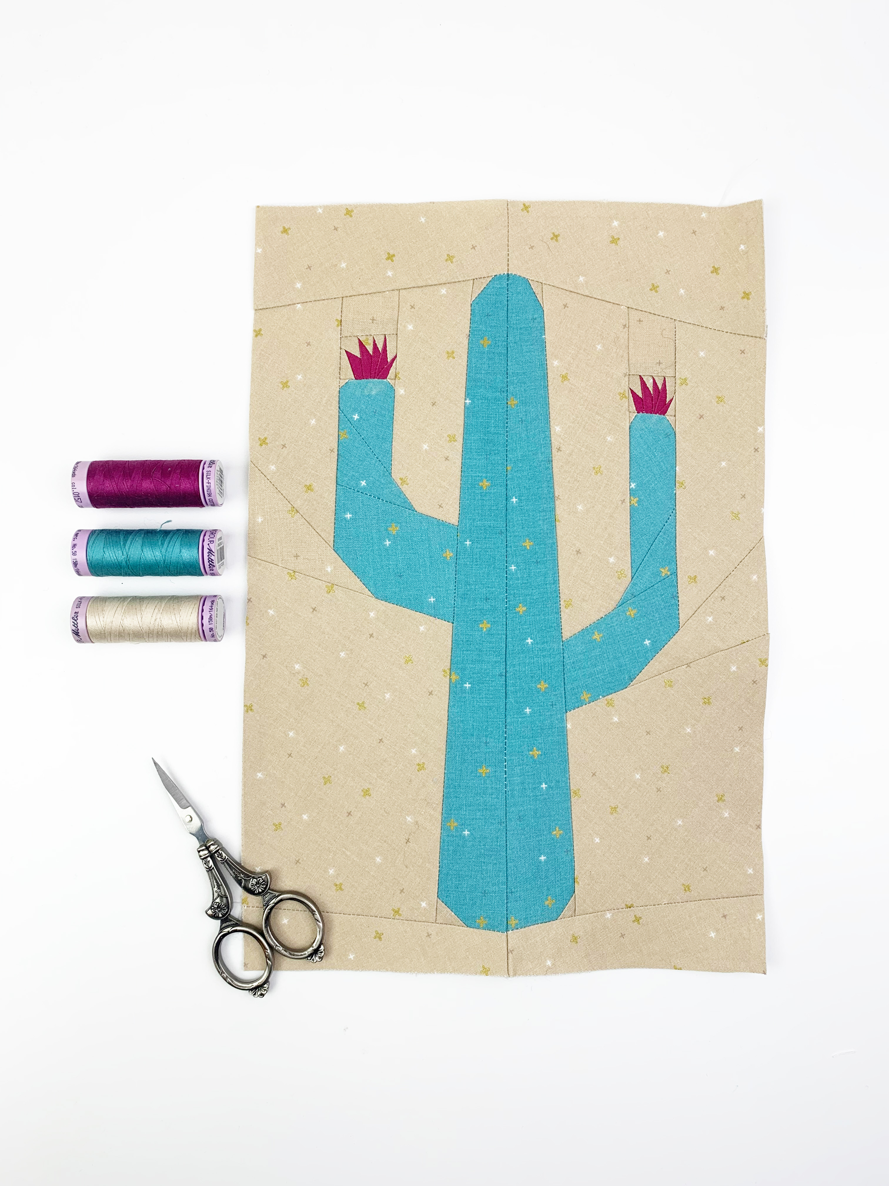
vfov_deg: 67.3
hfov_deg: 53.1
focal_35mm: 26
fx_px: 890
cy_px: 593
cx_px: 444
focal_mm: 4.25
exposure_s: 1/100
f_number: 1.8
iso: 25
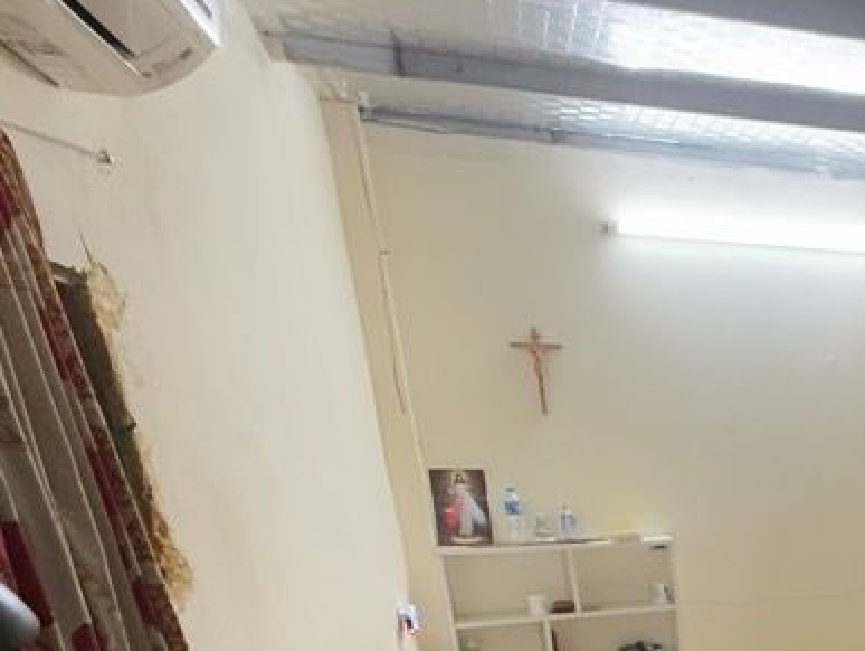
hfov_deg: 41.7
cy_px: 799
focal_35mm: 37
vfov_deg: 31.7
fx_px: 925
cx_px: 912
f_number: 2.2
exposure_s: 1/50
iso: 500
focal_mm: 2.22
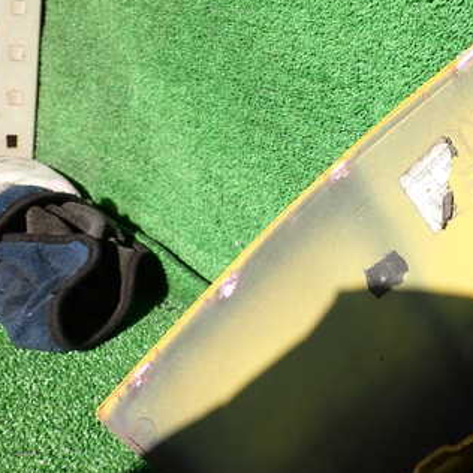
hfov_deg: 38.2
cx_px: 392
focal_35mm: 42
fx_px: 649
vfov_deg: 39.6
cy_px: 159
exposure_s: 1/800
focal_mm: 4.5
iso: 100
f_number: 2.8
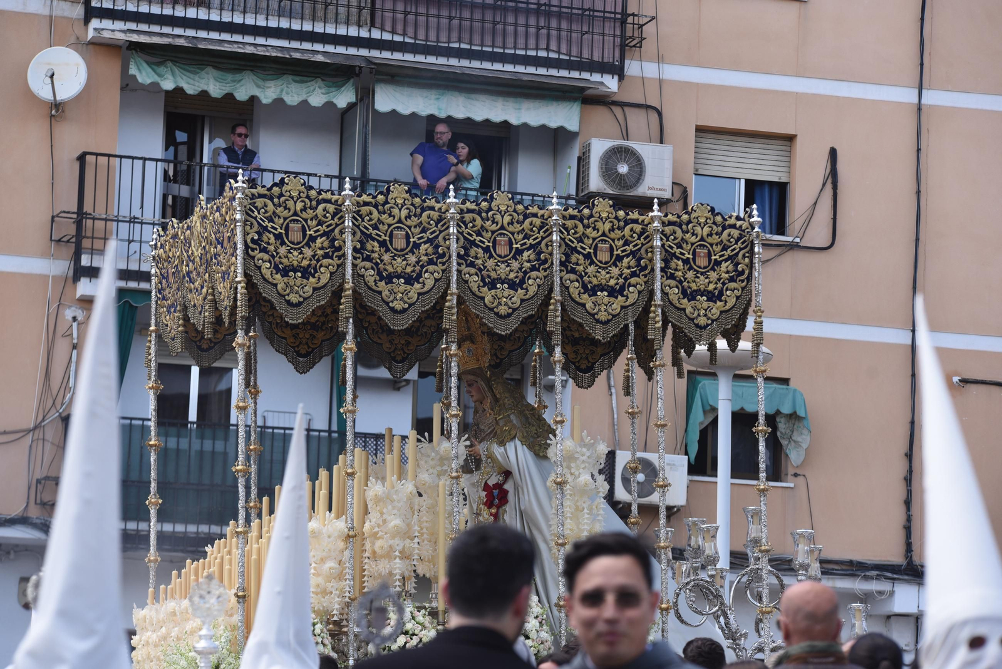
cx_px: 501
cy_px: 334
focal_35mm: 130
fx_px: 3619
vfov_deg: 10.6
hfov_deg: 15.8
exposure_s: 1/500
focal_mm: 130
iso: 360
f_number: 4.5
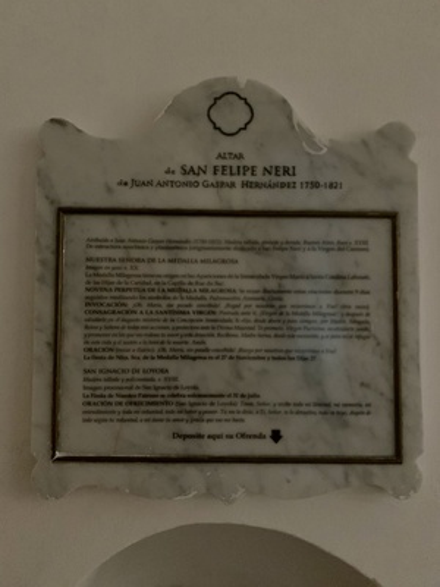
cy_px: 294
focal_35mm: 26
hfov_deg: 53.1
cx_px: 220
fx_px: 441
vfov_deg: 67.3
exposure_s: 1/17
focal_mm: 4.25
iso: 2000
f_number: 1.8
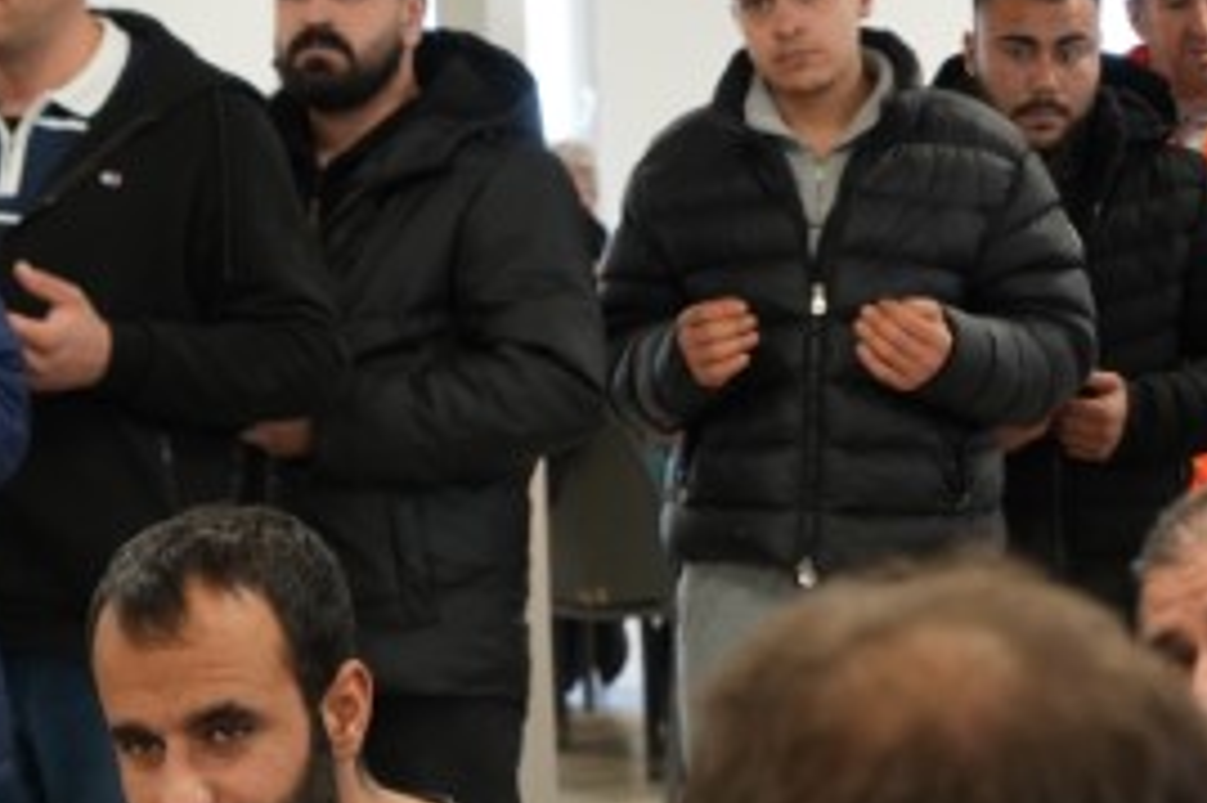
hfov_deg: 13.7
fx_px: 5026
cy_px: 624
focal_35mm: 150
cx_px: 435
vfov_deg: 9.1
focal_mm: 56
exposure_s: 1/80
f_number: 4.5
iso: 1600
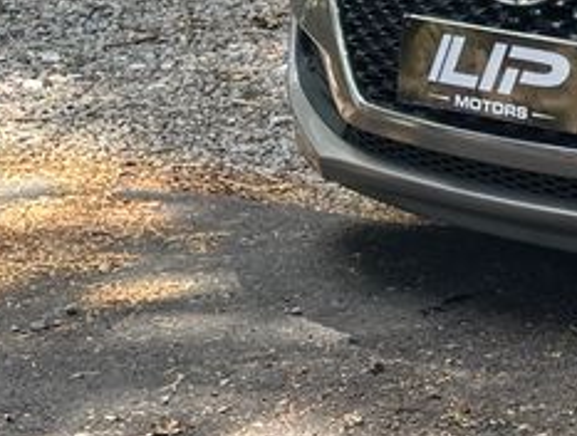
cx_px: 1143
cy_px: -243
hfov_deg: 9.4
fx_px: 3275
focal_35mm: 196
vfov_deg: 7.5
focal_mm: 6.86
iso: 64
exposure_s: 1/268
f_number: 1.78
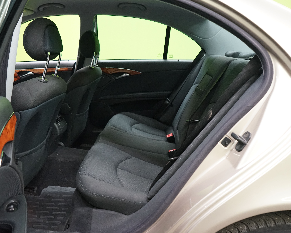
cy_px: 117
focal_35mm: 32
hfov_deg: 55.7
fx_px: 276
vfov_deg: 45.8
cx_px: 146
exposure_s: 1/60
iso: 5000
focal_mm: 28
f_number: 5.6
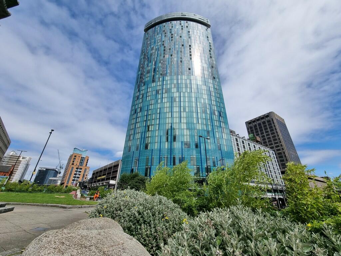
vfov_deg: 89.9
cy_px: 128
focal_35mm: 13
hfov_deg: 106.2
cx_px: 170
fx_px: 128
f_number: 2.2
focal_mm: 2.2
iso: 50
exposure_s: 1/2472
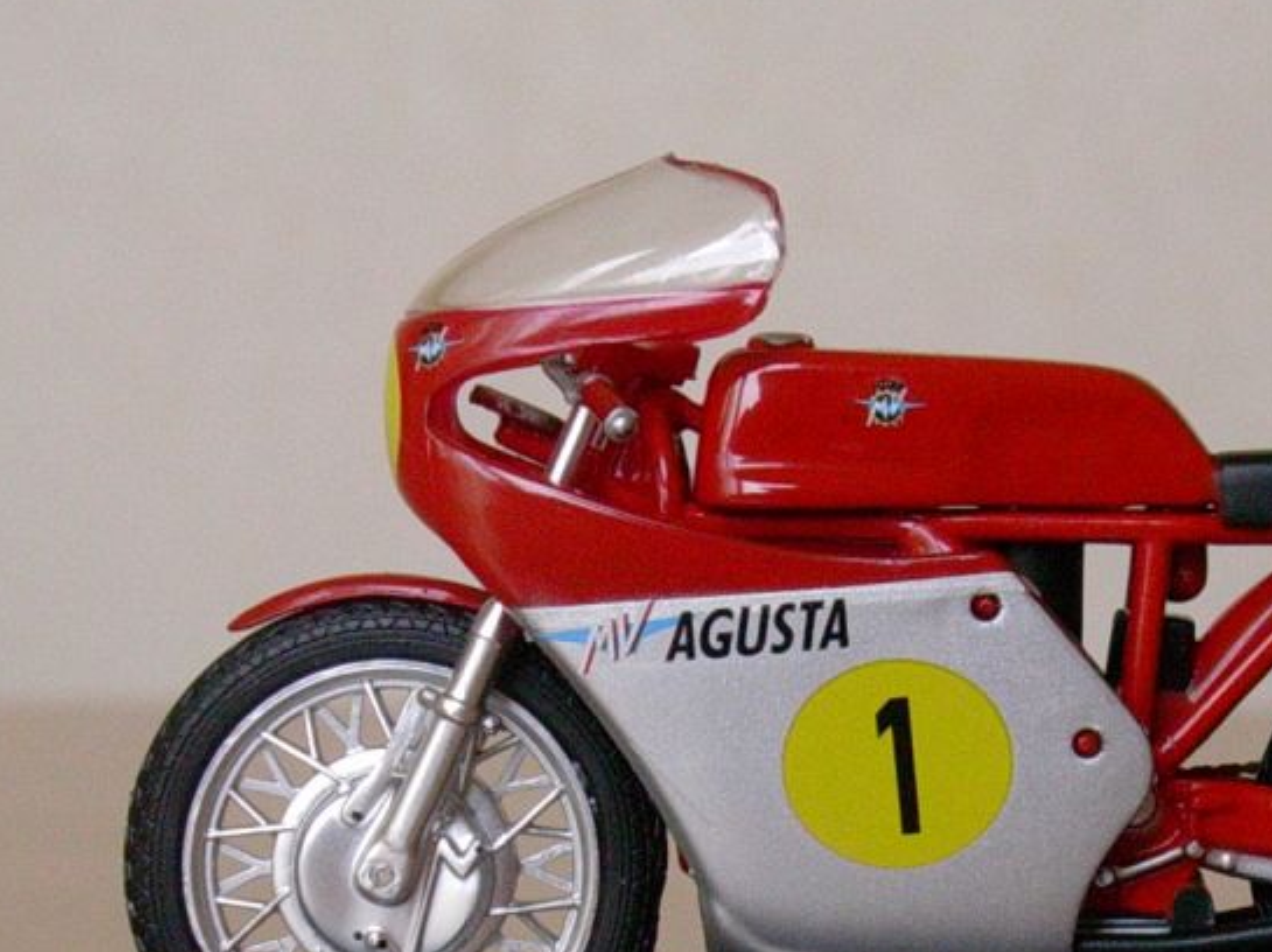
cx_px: 987
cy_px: 791
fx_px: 4627
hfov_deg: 15.6
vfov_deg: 11.7
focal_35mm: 126
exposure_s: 1/26.9
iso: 200
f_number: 3.6
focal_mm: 10.2
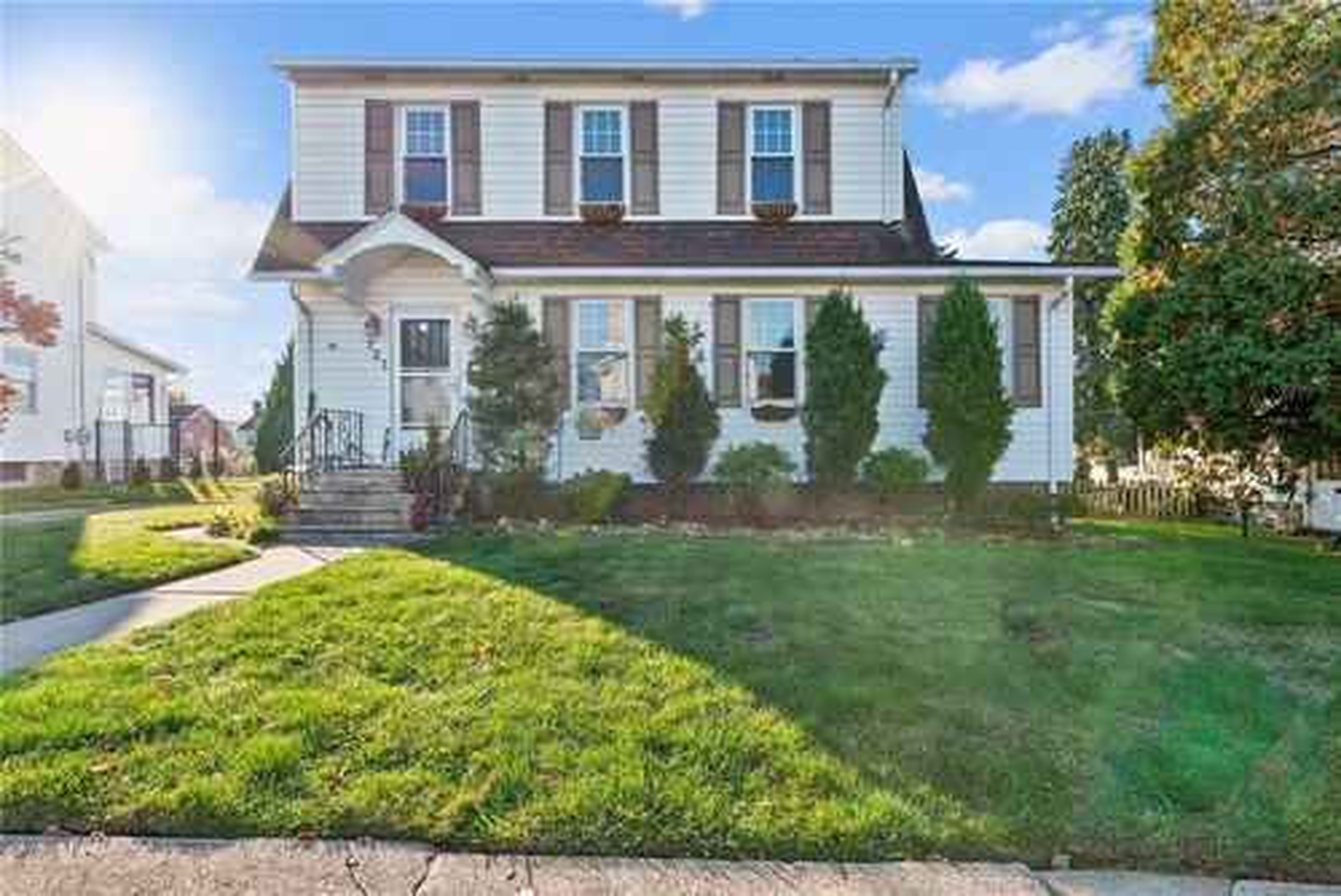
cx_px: 670
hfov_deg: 90.0
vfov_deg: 67.5
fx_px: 671
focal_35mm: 18
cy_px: 448
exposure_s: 1/13
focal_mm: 18
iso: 50
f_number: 11
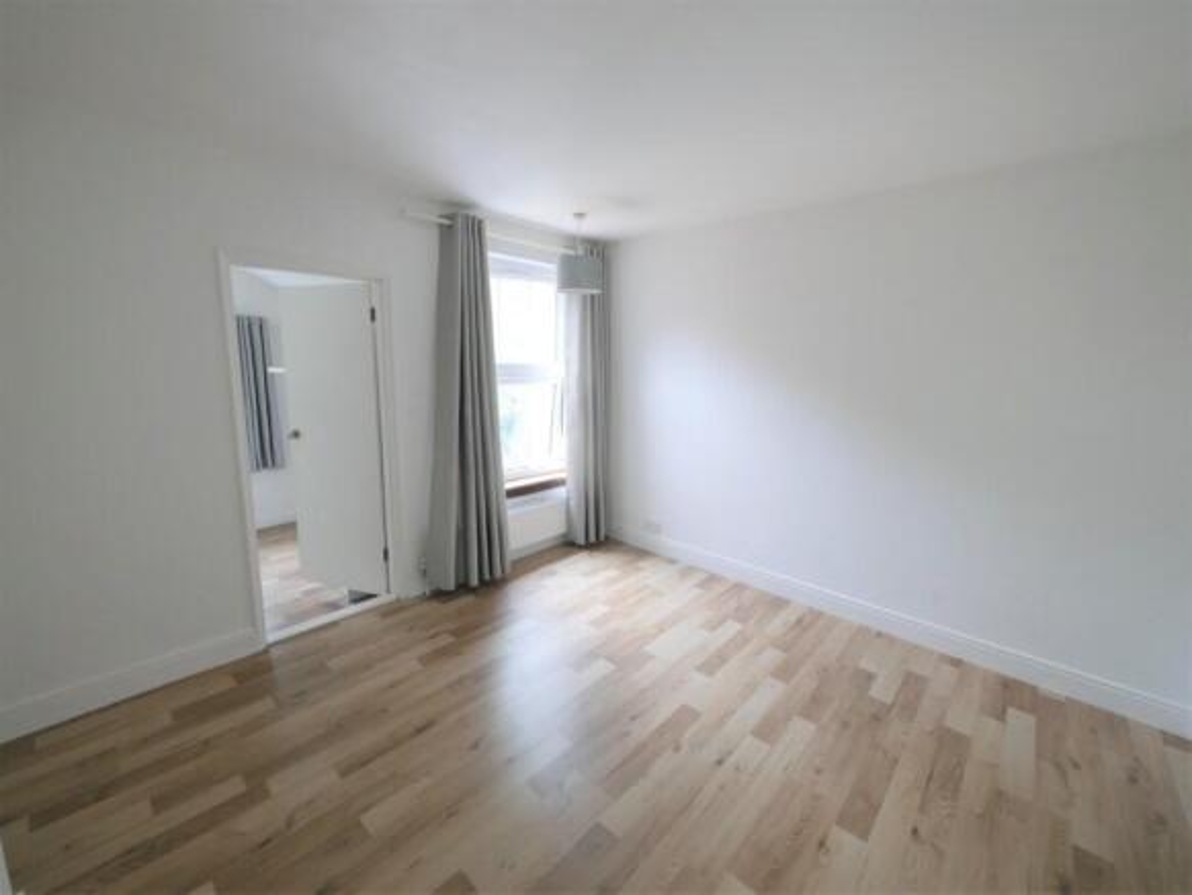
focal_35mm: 14
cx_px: 596
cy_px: 448
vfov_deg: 85.7
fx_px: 482
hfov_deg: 102.0
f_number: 4
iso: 640
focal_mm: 7
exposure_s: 1/60
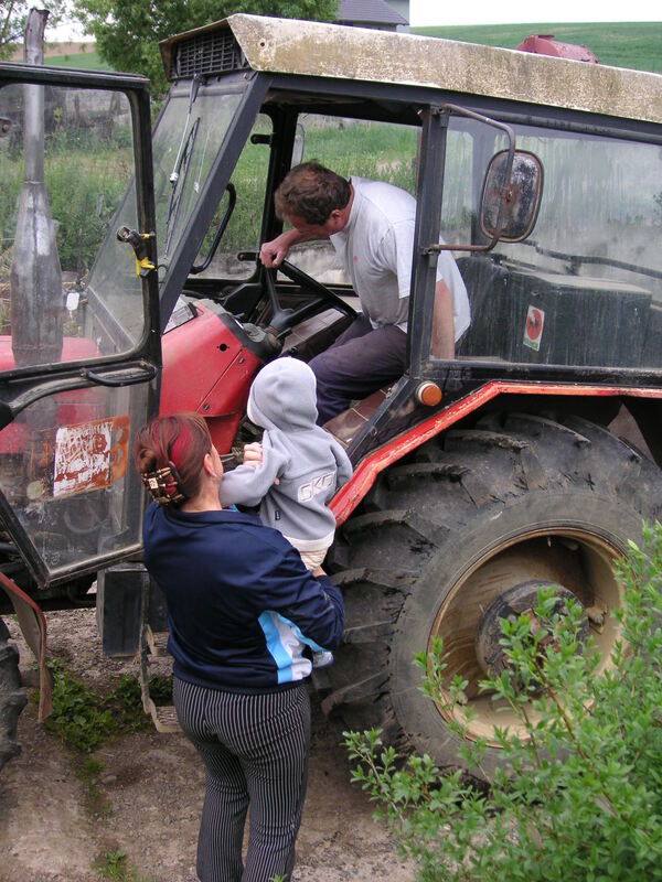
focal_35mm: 41
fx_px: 1045
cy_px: 441
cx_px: 331
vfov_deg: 45.8
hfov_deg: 35.1
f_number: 3
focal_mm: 6.9
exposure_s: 1/250
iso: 50
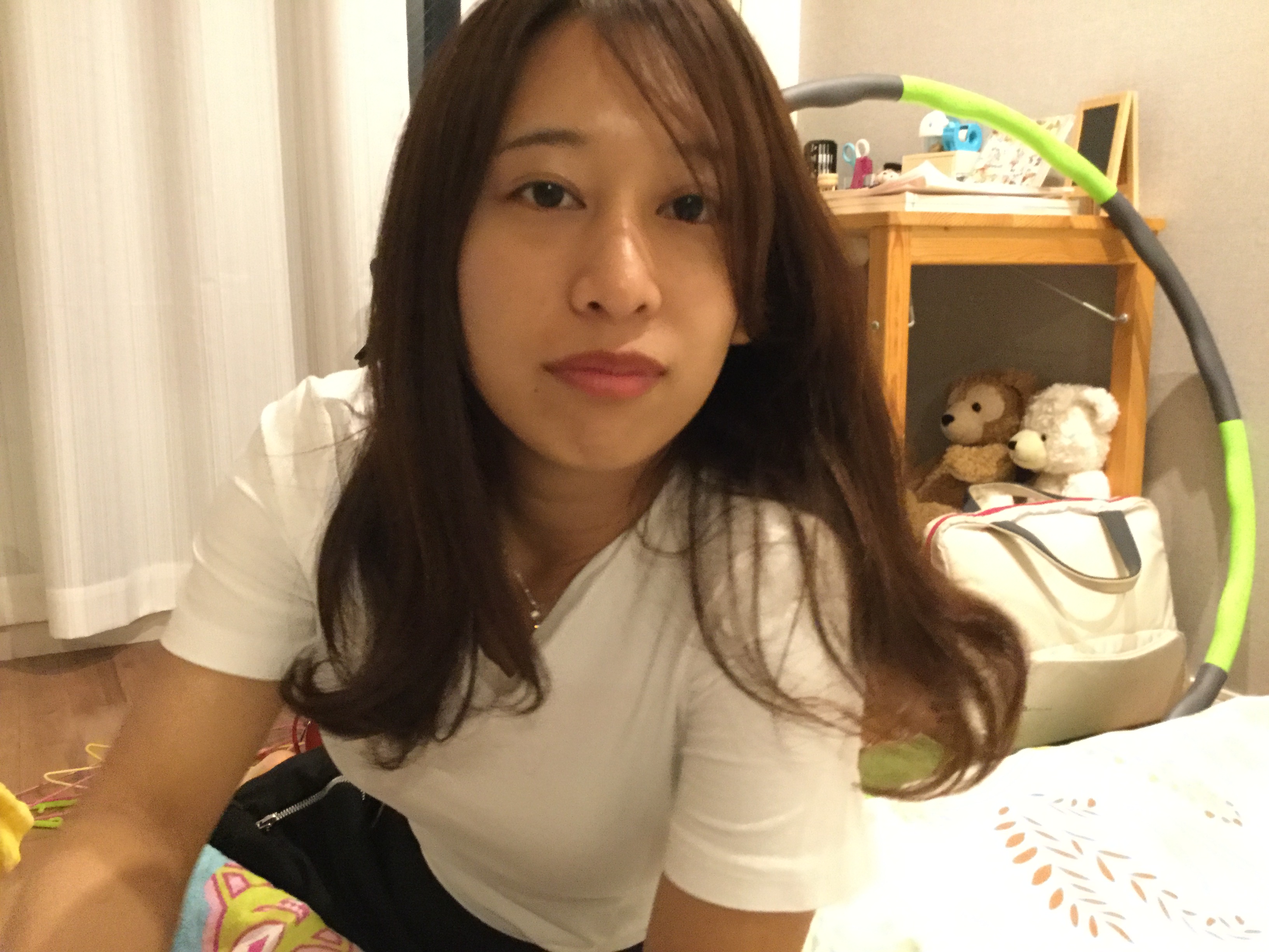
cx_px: 634
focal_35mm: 31
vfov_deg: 45.4
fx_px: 1136
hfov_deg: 58.4
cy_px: 476
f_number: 2.4
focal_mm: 3.3
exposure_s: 1/15
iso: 640
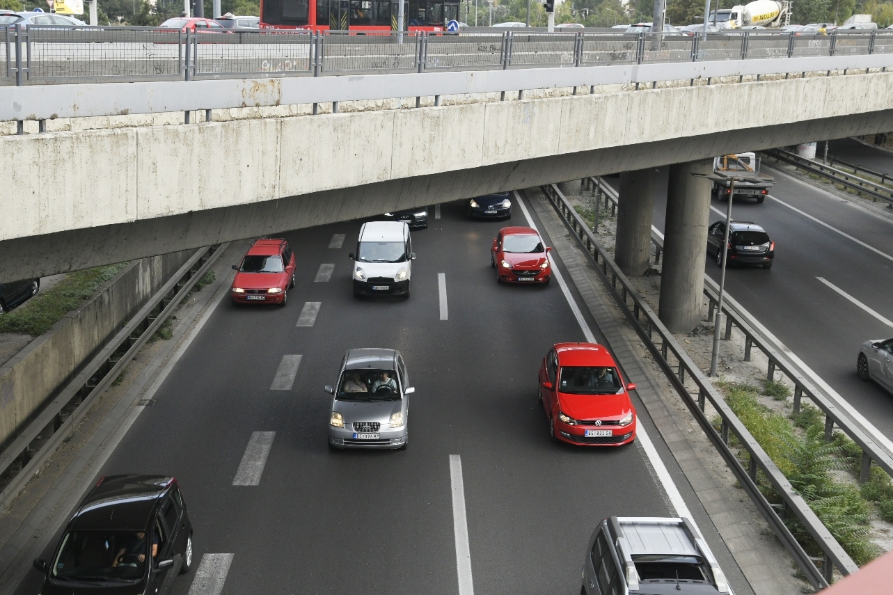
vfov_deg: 28.1
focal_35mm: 48
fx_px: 1190
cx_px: 370
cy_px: 280
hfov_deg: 41.0
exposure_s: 1/250
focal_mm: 38
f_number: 8
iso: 640
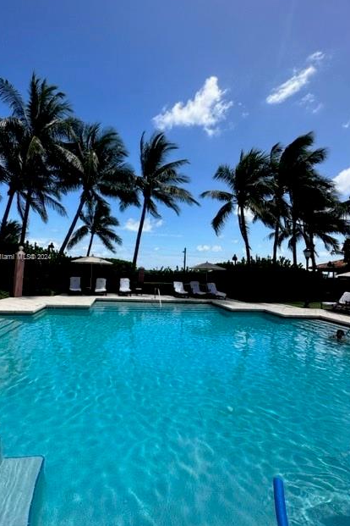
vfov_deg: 100.4
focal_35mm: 15
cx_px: 157
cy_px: 257
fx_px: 219
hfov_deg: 77.1
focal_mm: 2.22
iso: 50
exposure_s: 1/2212
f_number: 2.2
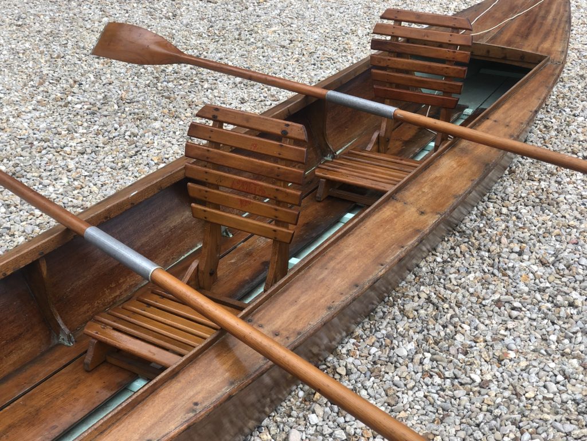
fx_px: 882
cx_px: 294
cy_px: 220
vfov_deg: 28.0
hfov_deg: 36.8
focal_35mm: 52
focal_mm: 6
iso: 25
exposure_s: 1/120
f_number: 2.4
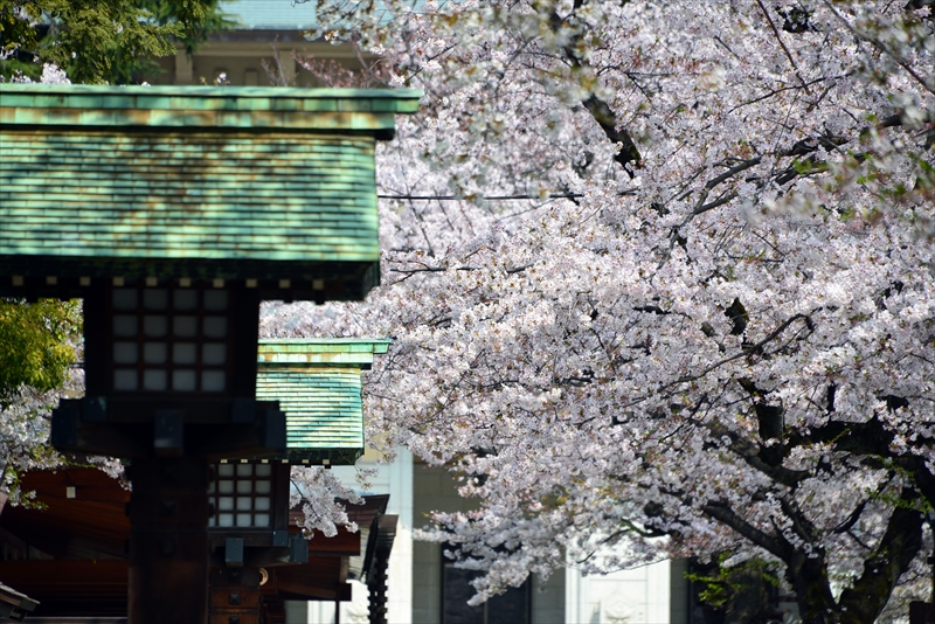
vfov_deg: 4.6
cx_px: 468
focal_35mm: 300
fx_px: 7794
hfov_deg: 6.9
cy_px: 312
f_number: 7.1
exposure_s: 1/320
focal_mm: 300
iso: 200
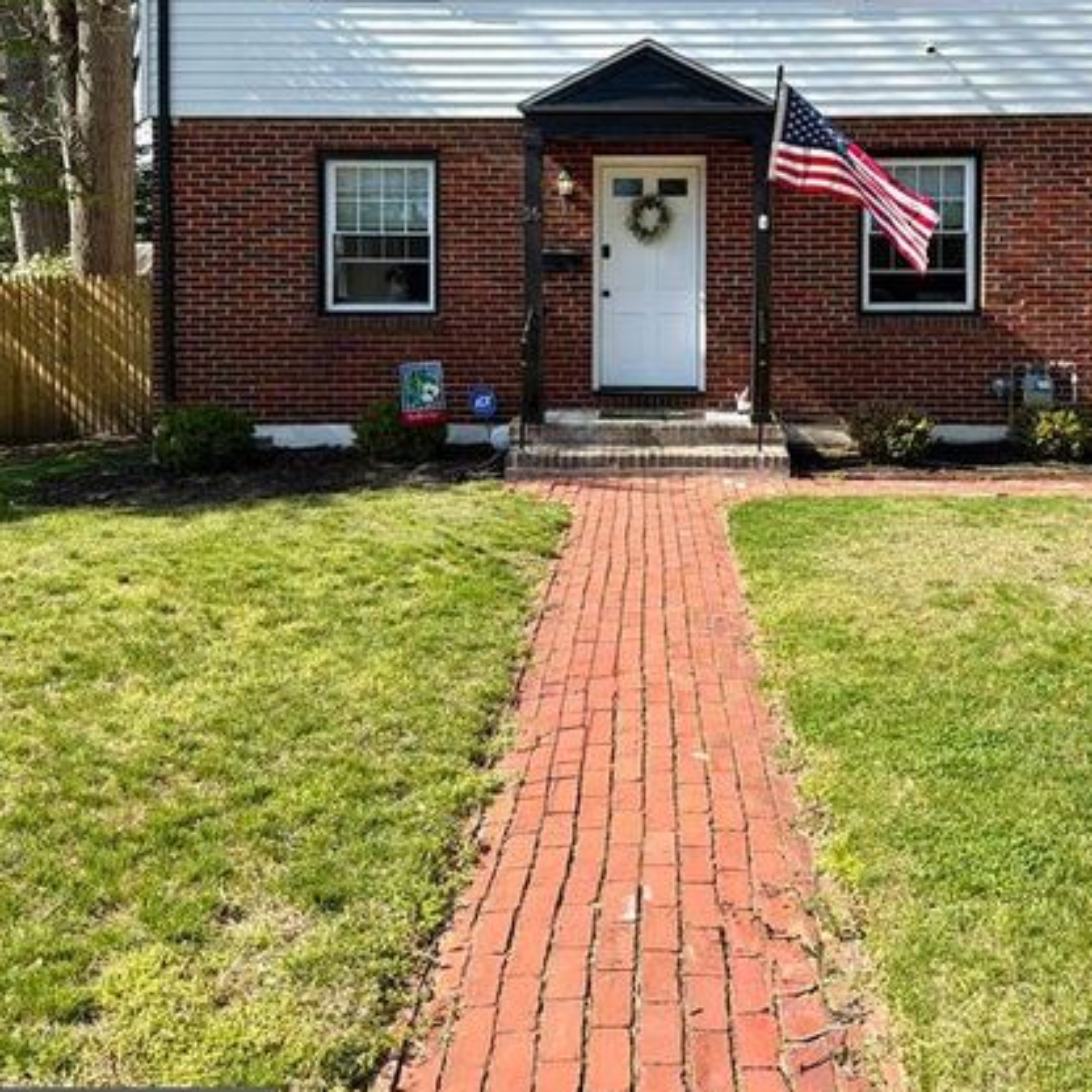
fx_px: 1213
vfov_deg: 47.1
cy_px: 306
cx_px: 648
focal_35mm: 34
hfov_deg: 48.2
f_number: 1.78
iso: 80
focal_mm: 6.76
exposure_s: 1/2611
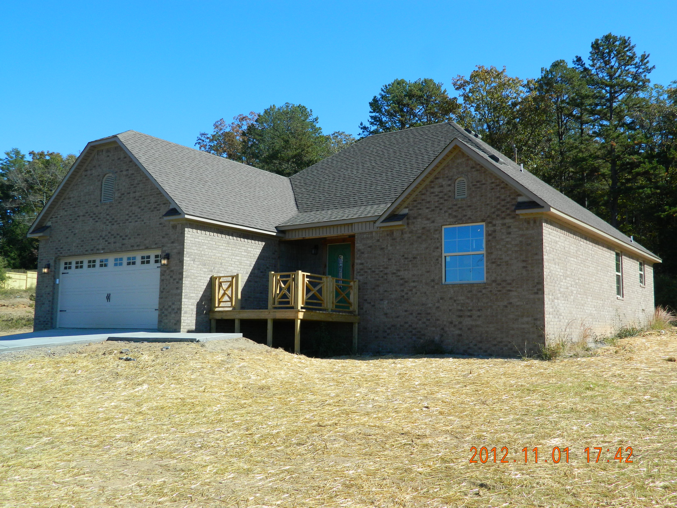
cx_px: 338
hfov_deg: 52.6
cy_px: 254
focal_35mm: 35
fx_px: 685
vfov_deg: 40.7
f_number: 3.3
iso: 80
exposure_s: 1/800
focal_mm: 6.2
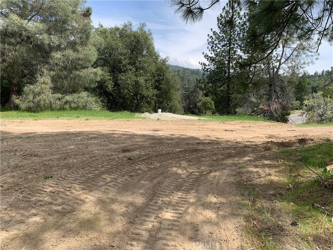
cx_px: 166
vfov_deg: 53.1
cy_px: 125
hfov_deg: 67.3
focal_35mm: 26
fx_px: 250
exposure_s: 1/1513
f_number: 1.8
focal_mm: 4.25
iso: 25
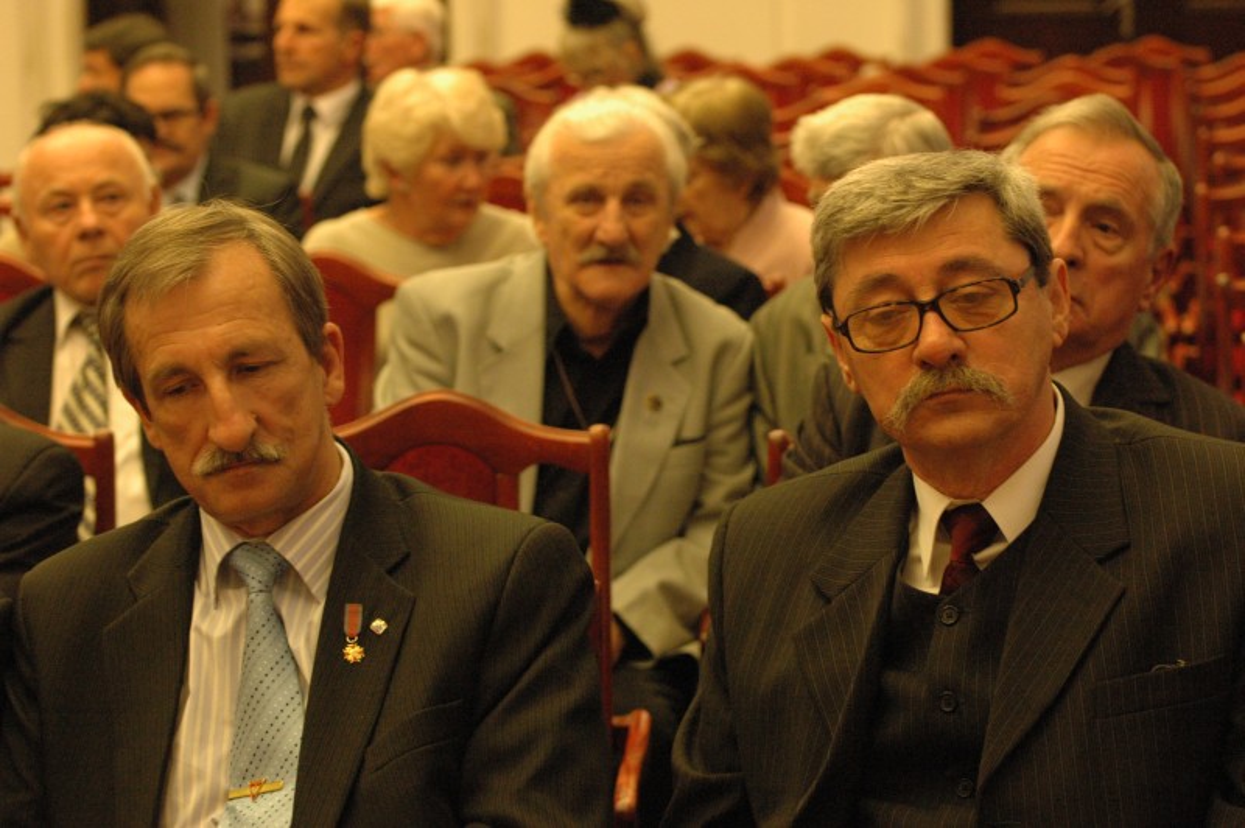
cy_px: 414
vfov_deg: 13.0
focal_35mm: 105
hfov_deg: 19.5
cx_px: 622
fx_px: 3628
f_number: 4.5
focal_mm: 70
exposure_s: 1/60
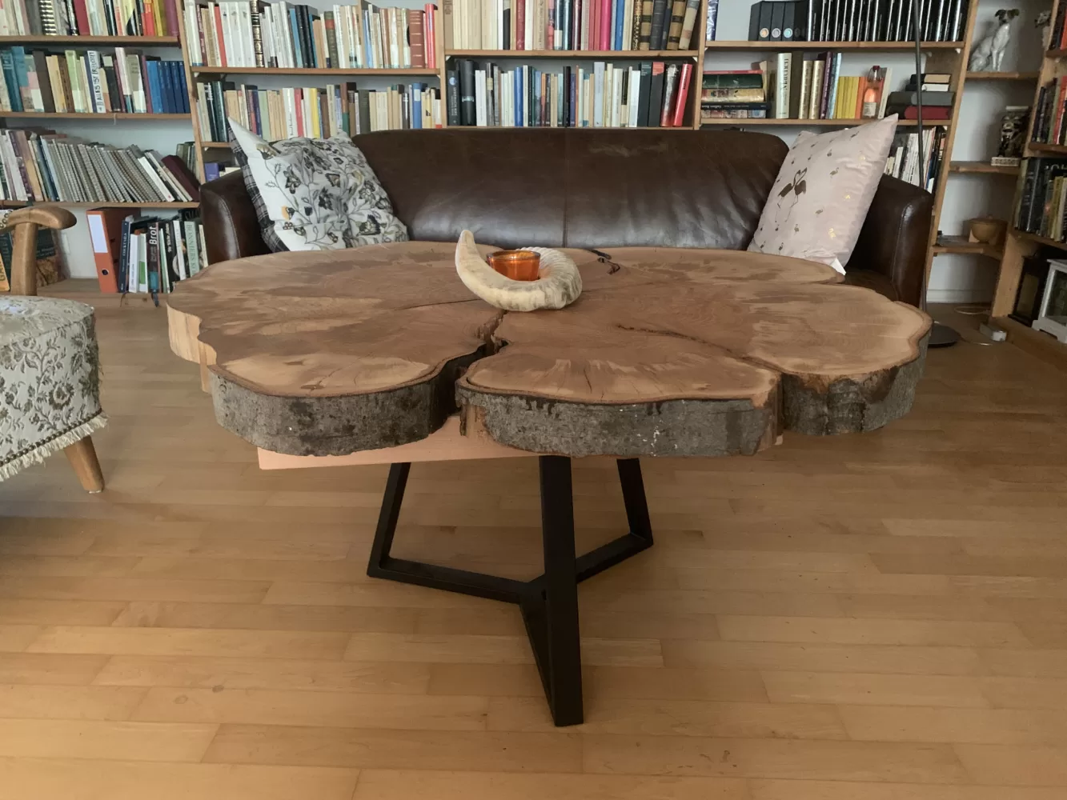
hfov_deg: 67.3
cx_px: 534
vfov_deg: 53.1
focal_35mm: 26
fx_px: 801
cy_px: 400
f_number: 1.8
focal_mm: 4.25
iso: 640
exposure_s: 1/30
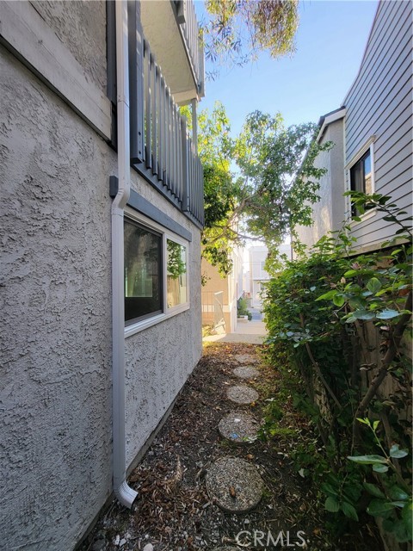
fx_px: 207
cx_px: 206
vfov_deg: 106.2
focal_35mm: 13
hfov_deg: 89.9
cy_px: 276
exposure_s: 1/120
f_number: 2.2
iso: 40
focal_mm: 1.74
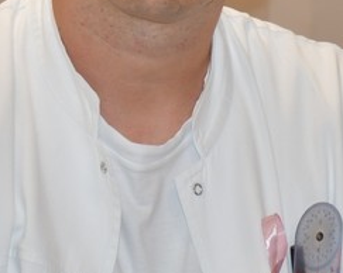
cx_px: 133
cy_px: -2
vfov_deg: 5.8
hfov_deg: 7.3
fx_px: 2688
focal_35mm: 265
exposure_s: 1/100
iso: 400
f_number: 4.5
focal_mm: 45
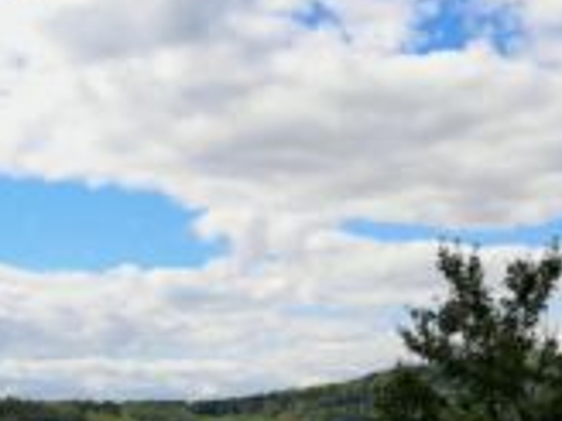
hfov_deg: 23.4
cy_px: 489
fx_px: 1348
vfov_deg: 17.1
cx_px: 401
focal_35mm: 83
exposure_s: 1/160
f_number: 11
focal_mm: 17
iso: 200
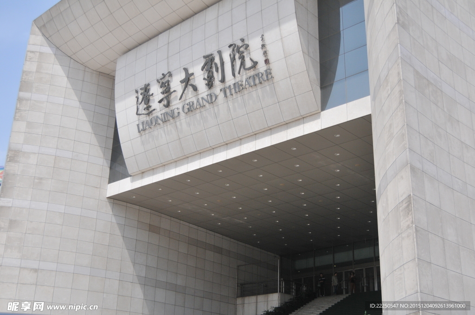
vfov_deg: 29.8
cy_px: 158
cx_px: 238
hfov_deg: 43.7
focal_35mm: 45
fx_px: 593
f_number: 4.5
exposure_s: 1/4000
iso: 500
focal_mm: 30
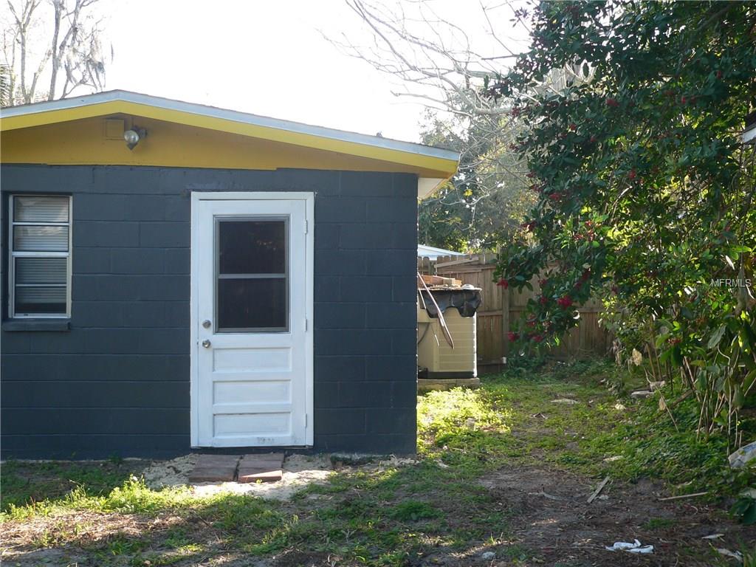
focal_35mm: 51
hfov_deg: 37.5
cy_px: 284
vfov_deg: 28.6
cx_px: 378
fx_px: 1114
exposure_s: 1/80
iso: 80
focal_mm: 8.5
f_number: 2.8
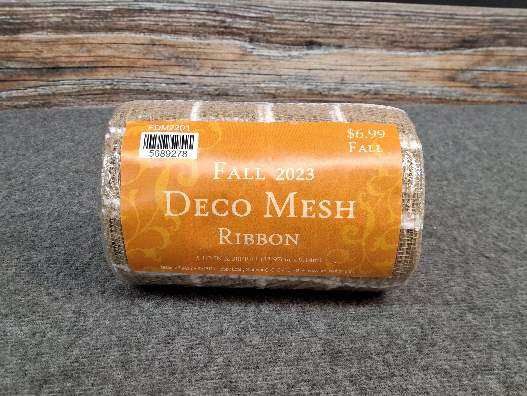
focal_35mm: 25
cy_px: 198
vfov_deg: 54.9
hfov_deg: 69.4
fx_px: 381
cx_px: 264
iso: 160
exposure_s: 1/40
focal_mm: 3.08
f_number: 2
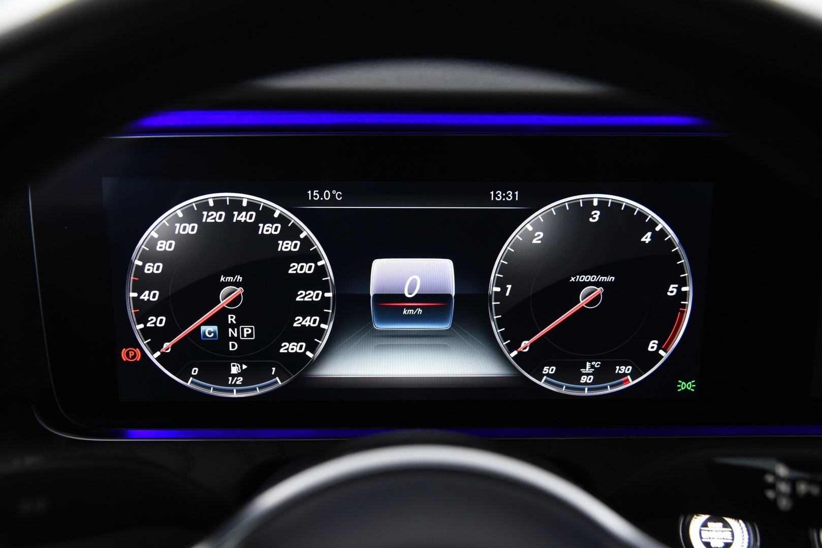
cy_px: 274
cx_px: 411
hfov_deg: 54.4
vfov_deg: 37.9
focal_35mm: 35
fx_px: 799
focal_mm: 35
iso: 4000
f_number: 4
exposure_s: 1/50
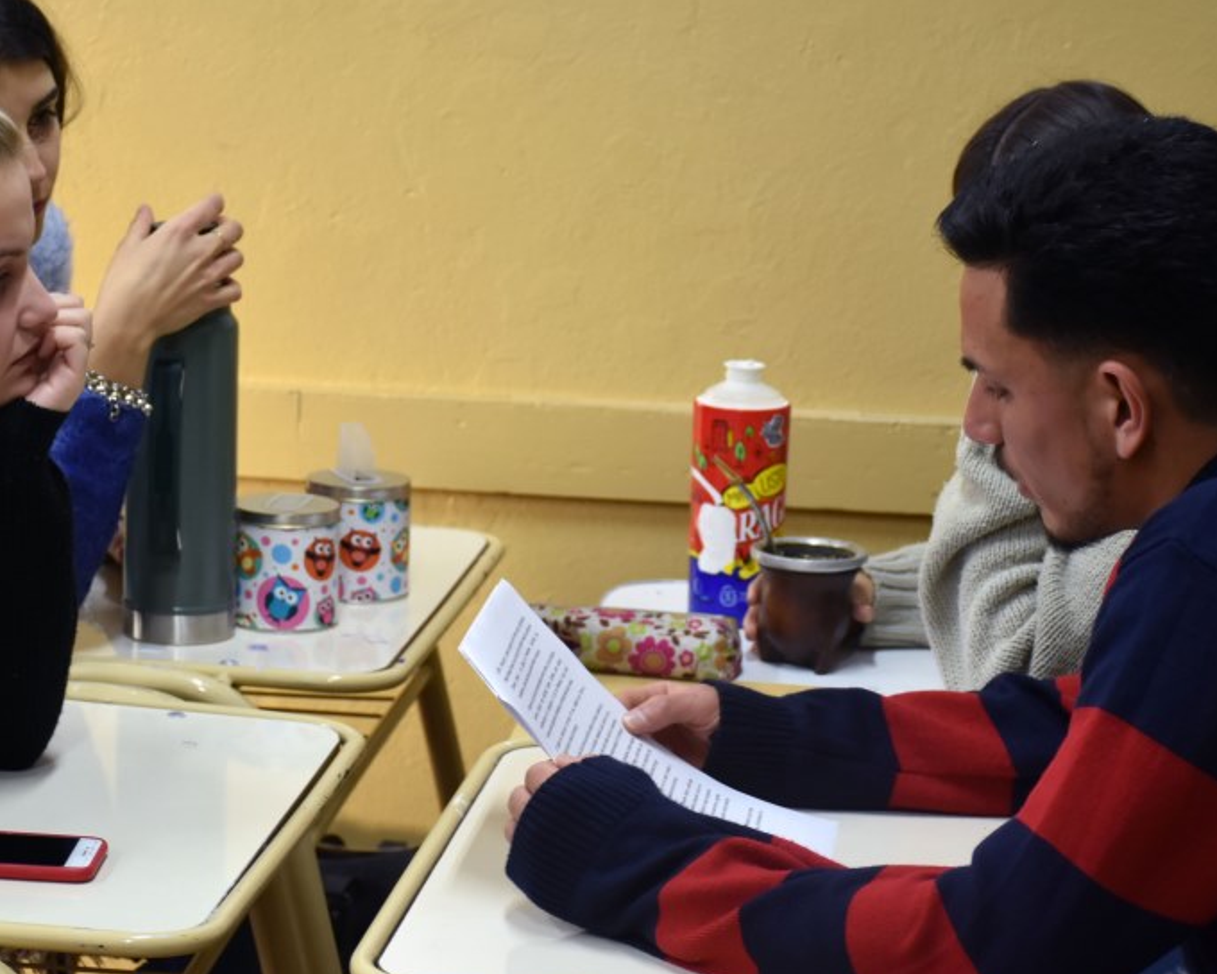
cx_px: 456
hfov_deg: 18.1
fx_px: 3818
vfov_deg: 14.5
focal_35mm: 106
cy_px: 432
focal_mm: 50
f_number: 4.8
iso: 800
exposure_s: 1/30
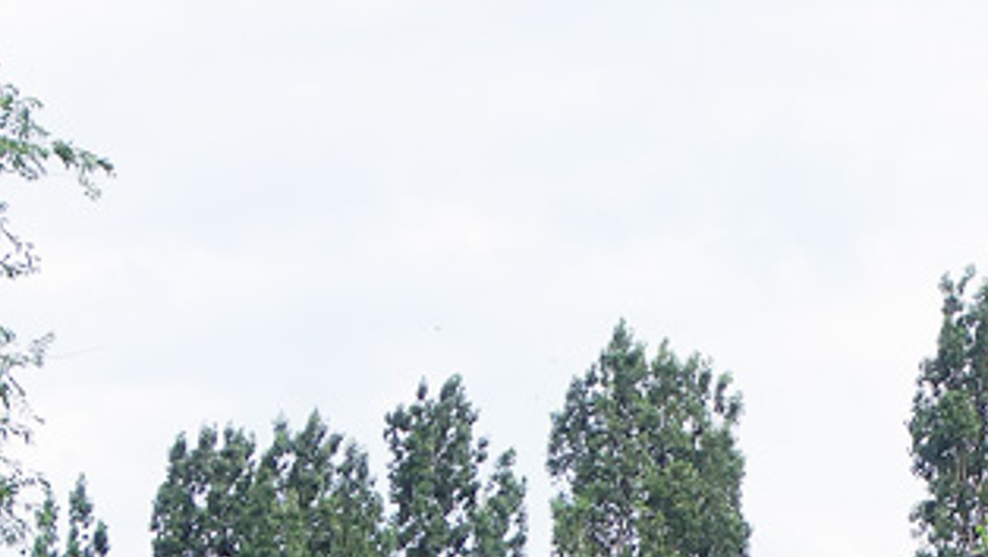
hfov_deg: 12.2
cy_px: 1073
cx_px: 1199
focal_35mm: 172
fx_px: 4508
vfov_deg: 6.9
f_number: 4
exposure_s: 1/100
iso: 125
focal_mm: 16.01
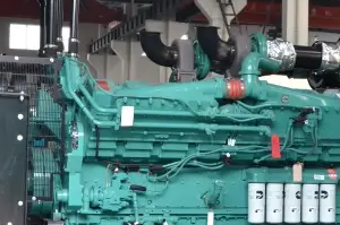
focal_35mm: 96
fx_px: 905
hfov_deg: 21.3
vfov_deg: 14.2
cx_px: 180
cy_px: 106
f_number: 6.3
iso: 1000
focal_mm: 24
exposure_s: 1/160
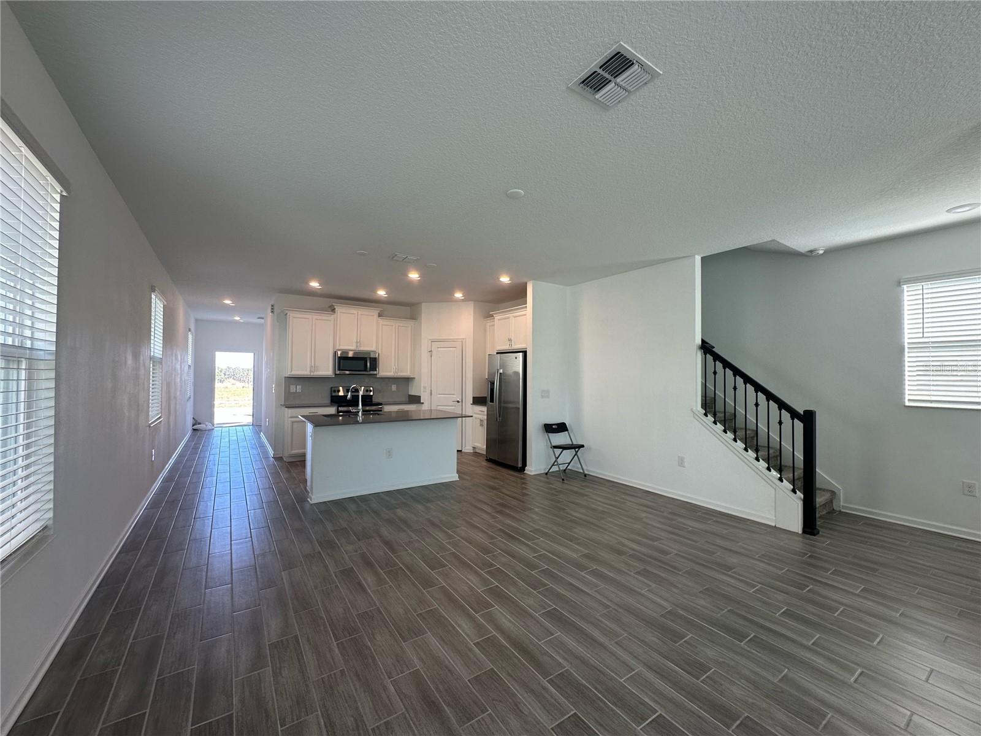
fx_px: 397
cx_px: 490
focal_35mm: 14
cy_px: 368
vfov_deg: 85.7
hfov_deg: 102.1
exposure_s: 1/120
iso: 64
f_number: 2.2
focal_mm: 2.22
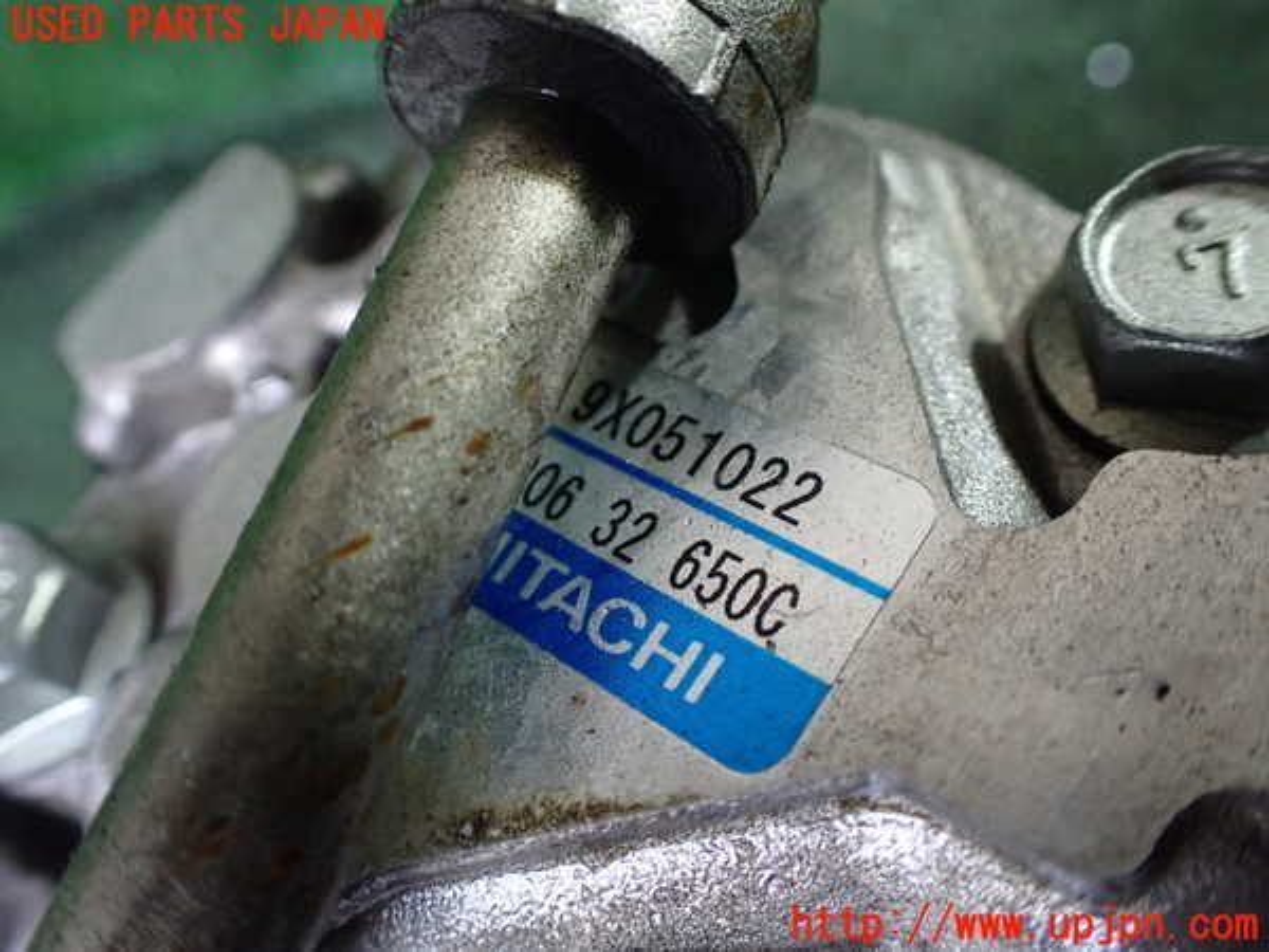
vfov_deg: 46.8
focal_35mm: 30
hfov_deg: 60.0
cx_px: 634
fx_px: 1100
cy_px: 476
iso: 800
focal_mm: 5.4
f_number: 2.3
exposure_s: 1/30
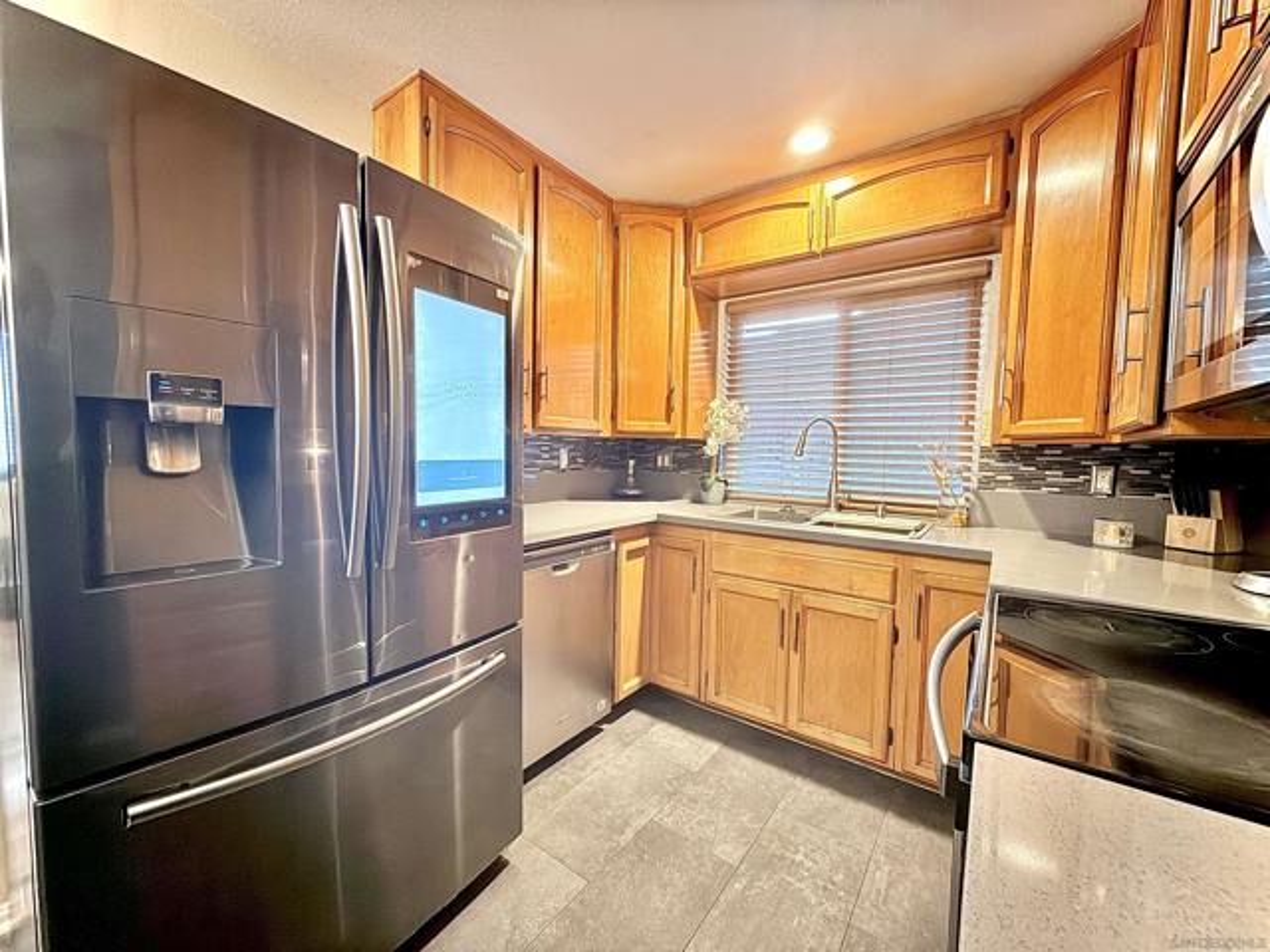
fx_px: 514
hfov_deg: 102.1
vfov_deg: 85.7
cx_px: 635
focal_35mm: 14
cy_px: 476
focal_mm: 2.22
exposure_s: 1/20
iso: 800
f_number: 2.2
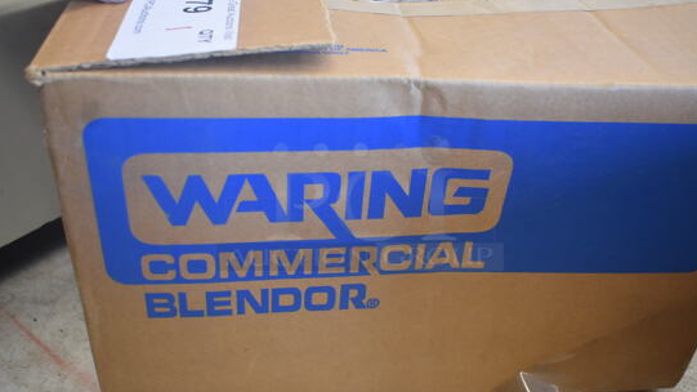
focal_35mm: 39
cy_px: 202
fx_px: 721
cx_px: 361
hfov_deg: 51.6
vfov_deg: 30.4
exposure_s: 1/125
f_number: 3.8
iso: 900
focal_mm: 22
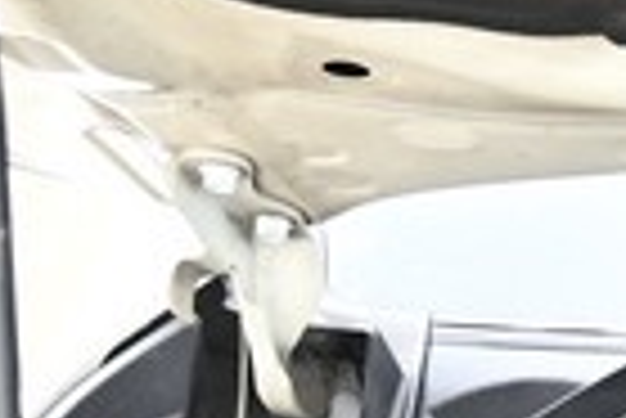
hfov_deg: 7.5
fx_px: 4194
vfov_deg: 5.3
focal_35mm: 241
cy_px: 1409
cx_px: 1869
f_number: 4.8
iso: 320
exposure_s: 1/100
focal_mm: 30.5
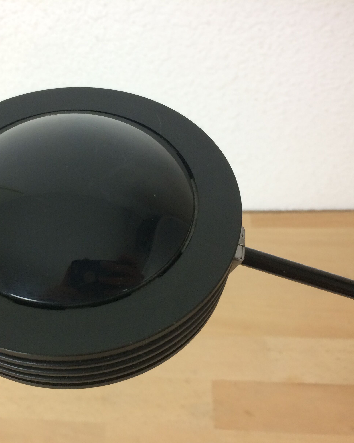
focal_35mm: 38
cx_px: 88
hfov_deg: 38.2
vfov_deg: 47.9
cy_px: 222
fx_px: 498
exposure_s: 1/33
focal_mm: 4.15
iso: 80
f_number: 2.2
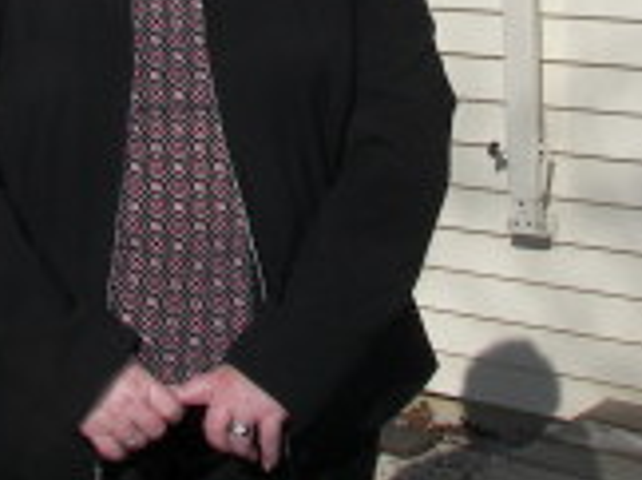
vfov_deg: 14.1
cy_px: -149
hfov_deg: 19.7
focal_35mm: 100
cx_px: 266
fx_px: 1852
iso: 50
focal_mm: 6
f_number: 5.6
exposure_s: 1/800
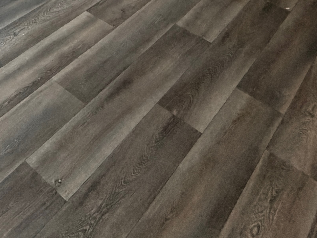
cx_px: -76
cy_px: -178
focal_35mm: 50
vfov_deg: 21.0
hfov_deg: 31.2
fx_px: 458
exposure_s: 1/85
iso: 320
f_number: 2.2
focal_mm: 2.22
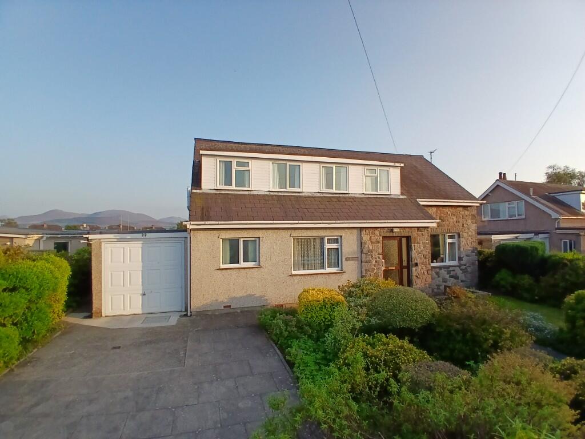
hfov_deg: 91.0
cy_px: 220
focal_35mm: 17
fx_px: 287
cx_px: 292
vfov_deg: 74.7
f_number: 2.2
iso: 50
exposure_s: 1/503
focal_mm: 1.4
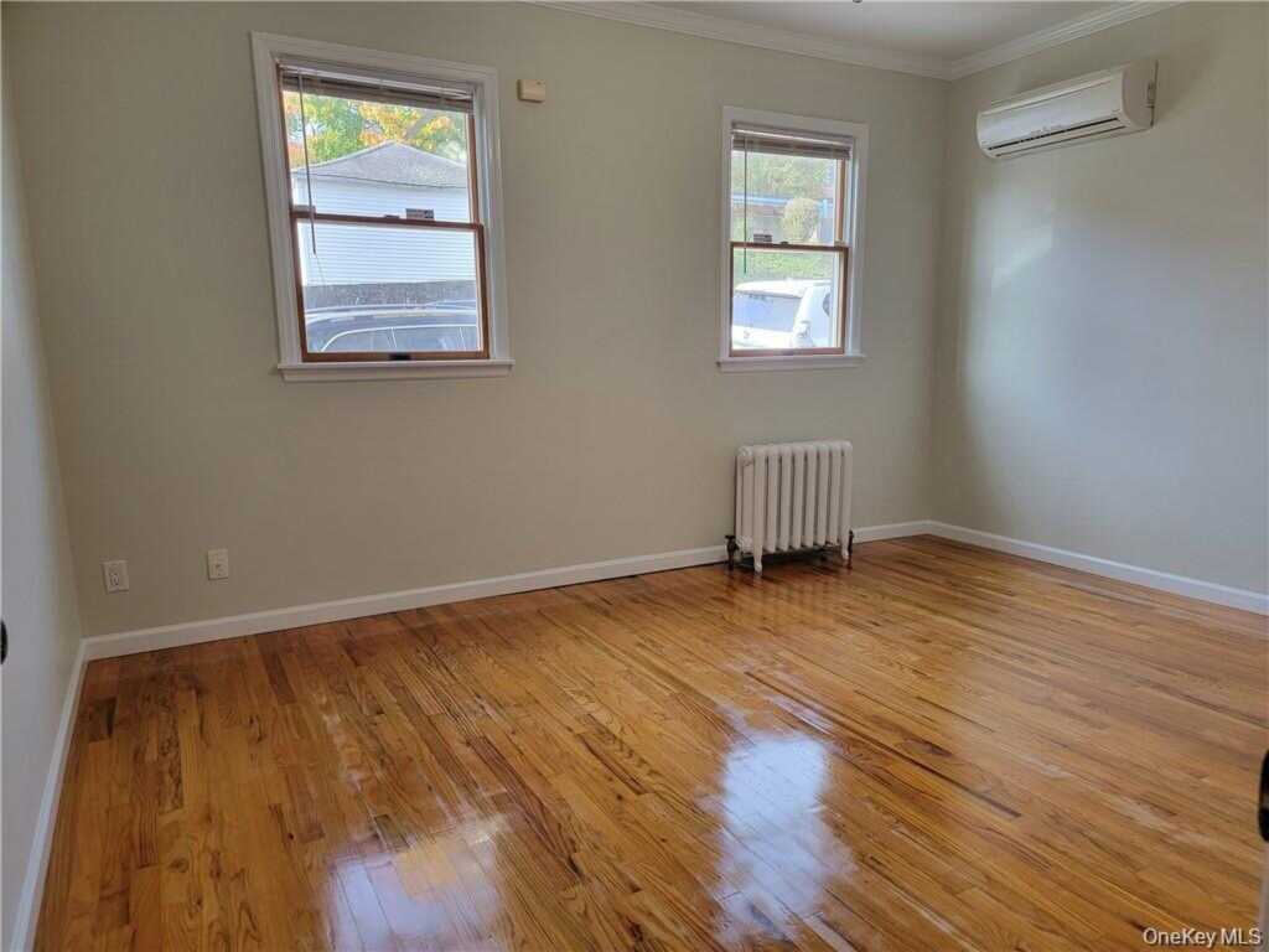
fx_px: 880
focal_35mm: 24
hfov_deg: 71.6
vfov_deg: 56.8
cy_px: 476
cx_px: 634
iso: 160
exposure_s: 1/120
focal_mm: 6.7
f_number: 1.8
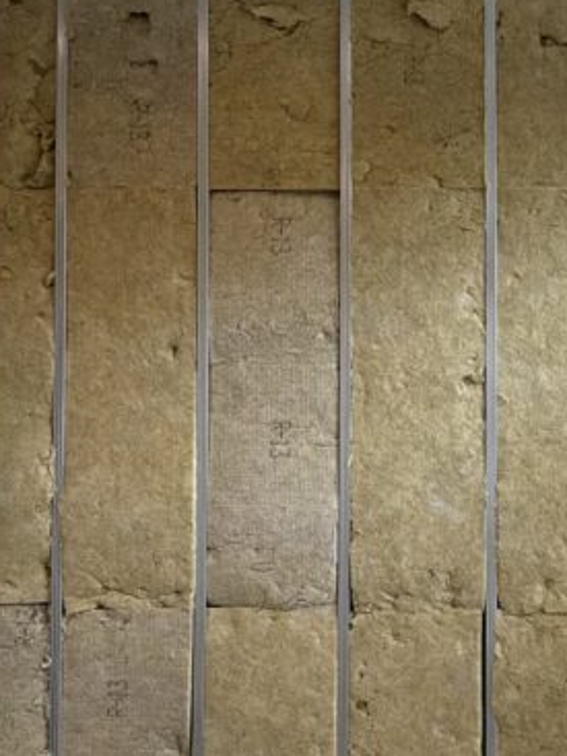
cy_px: 402
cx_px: 608
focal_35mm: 67
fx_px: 1464
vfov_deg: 29.0
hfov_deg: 20.9
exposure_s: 1/181
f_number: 1.78
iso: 125
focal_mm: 6.76
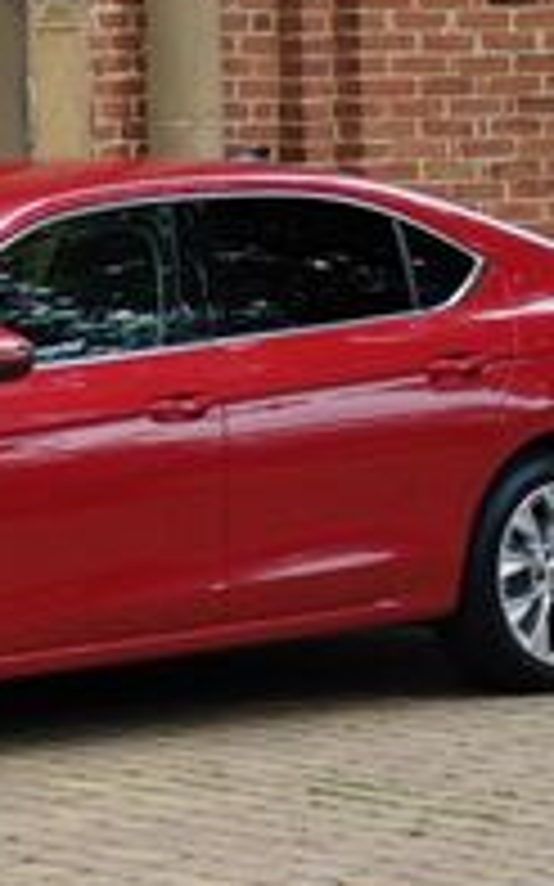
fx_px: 5173
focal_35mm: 214
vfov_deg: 9.7
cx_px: -599
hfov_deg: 6.0
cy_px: -49
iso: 100
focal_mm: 5.52
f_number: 1.9
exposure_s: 1/140
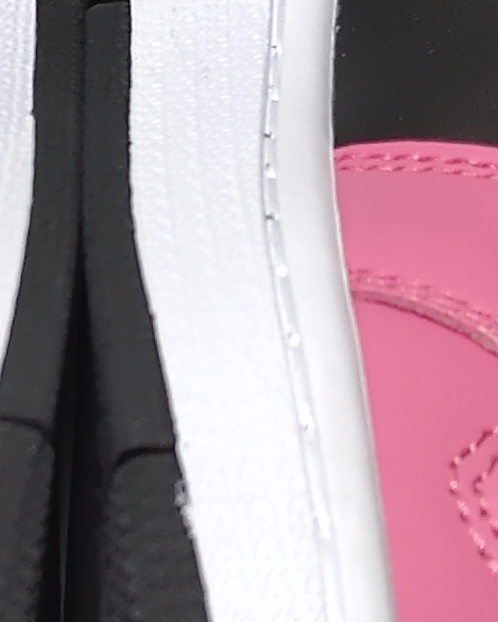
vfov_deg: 10.4
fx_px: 3427
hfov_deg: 8.3
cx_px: -21
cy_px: 379
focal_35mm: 186
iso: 99
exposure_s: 1/100
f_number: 1.79
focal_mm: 4.35
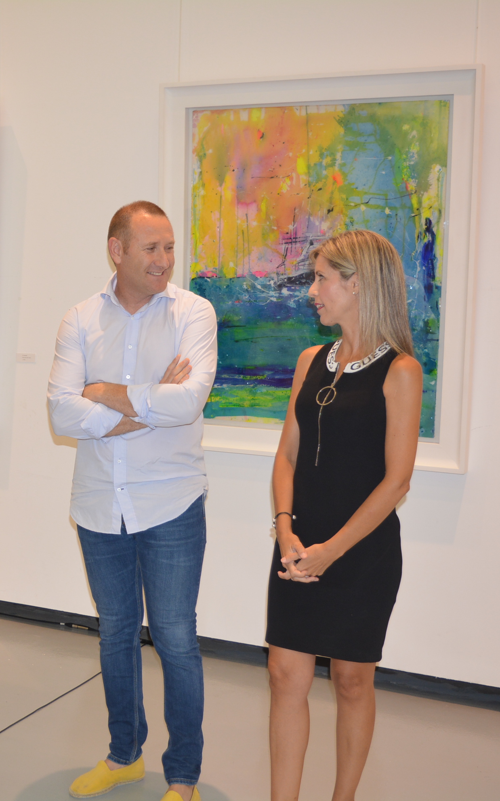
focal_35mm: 58
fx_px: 1260
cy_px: 402
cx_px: -17
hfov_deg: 21.5
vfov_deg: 35.2
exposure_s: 1/60
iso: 400
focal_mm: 25
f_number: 4
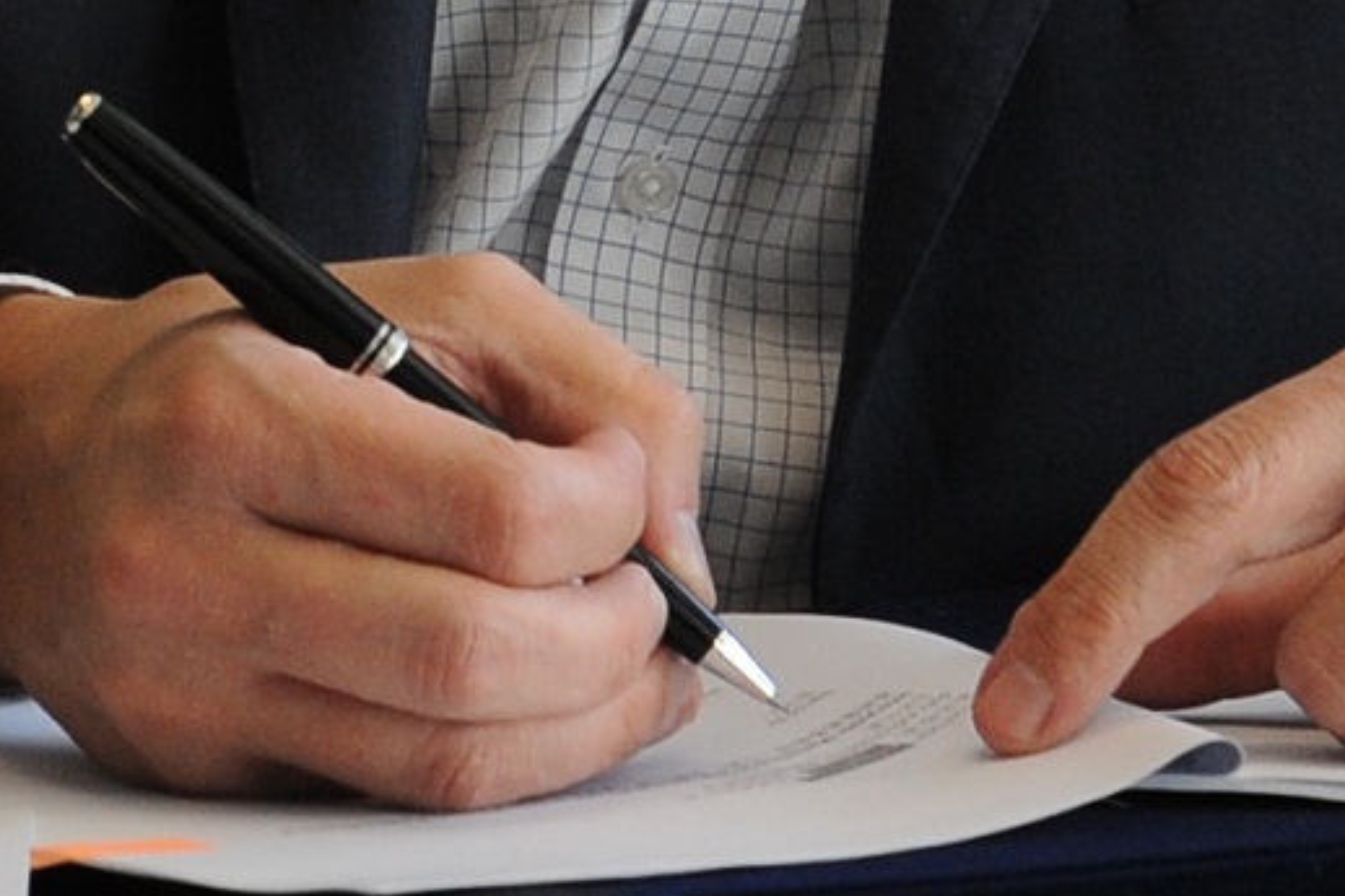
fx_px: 10793
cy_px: -1338
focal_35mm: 289
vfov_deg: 4.6
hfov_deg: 7.0
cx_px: -630
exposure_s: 1/160
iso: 1000
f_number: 6.3
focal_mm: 44
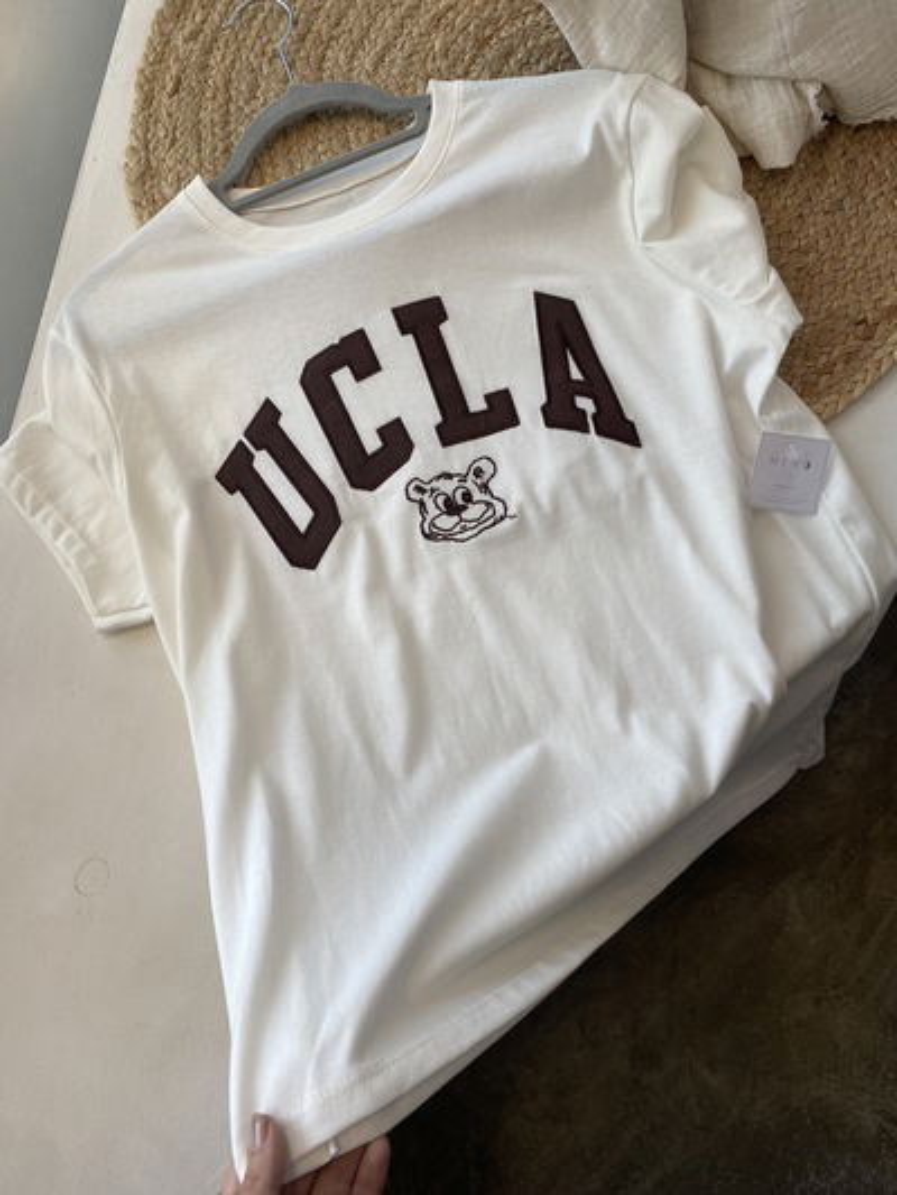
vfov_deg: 67.3
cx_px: 448
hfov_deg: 53.1
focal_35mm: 26
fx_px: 898
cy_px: 598
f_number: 1.8
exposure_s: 1/228
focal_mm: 4.25
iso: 32
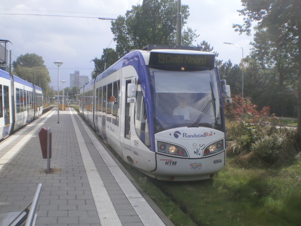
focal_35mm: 38
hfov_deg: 49.0
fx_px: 330
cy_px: 115
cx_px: 149
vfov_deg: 37.7
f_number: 4.6
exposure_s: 1/640
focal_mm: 6.3
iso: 100
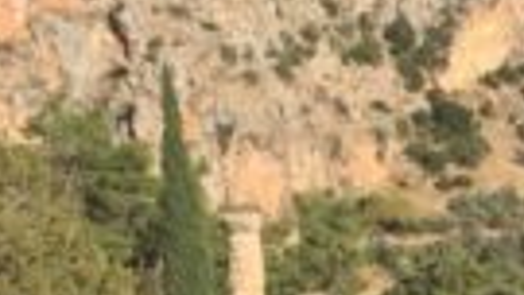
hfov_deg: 11.2
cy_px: 388
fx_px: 2599
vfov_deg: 6.4
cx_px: 714
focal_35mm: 187
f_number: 2.2
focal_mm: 4.15
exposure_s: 1/1166
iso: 25
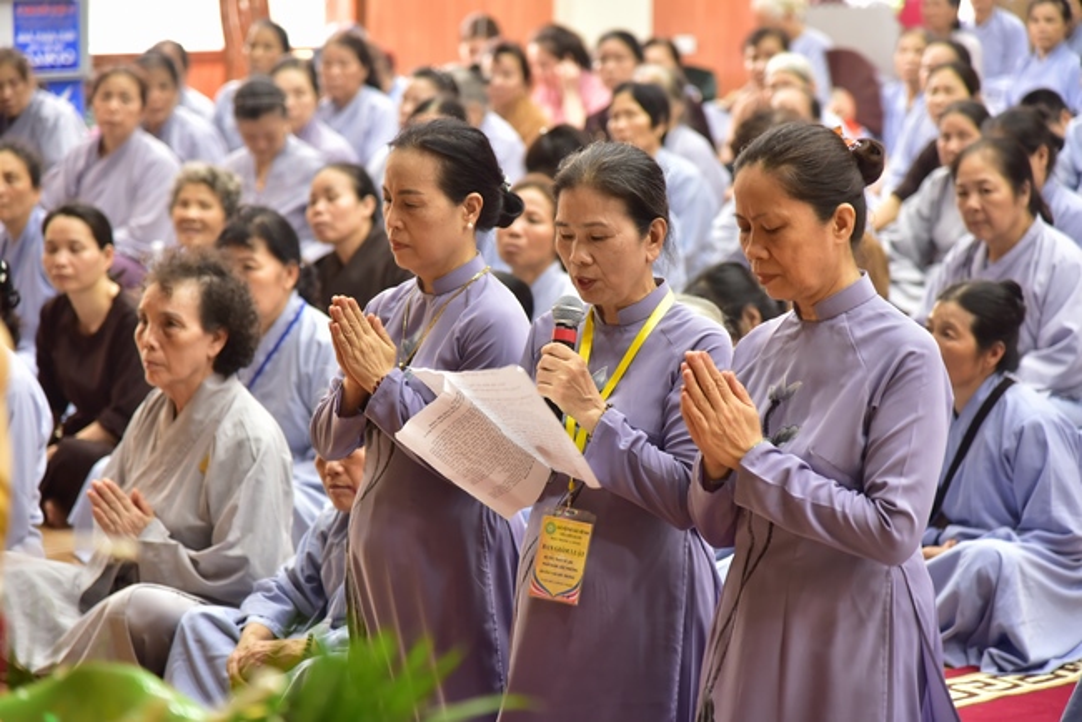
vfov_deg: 11.4
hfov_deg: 17.1
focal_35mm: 120
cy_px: 361
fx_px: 3608
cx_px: 541
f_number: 4
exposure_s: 1/25
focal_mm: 120
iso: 1250
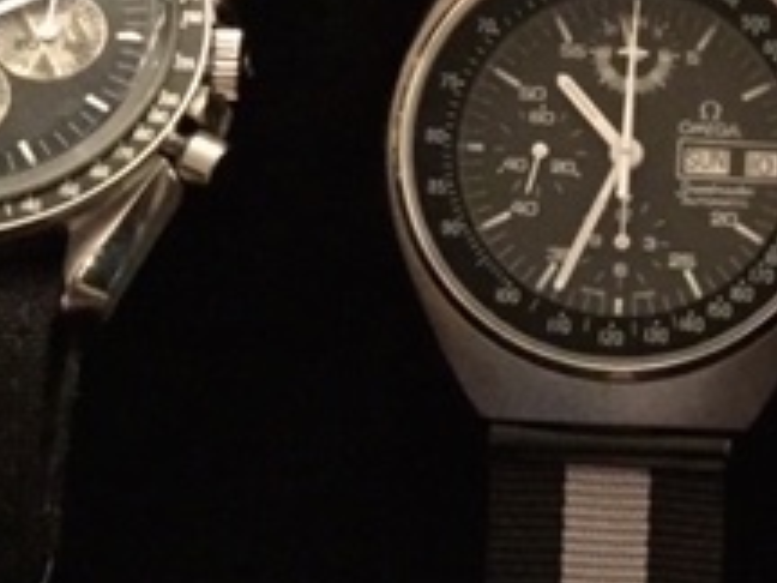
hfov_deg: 21.6
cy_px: 205
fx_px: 1930
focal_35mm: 86
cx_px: 842
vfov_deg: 17.1
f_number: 2.2
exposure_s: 1/15
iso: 2000
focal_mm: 4.15
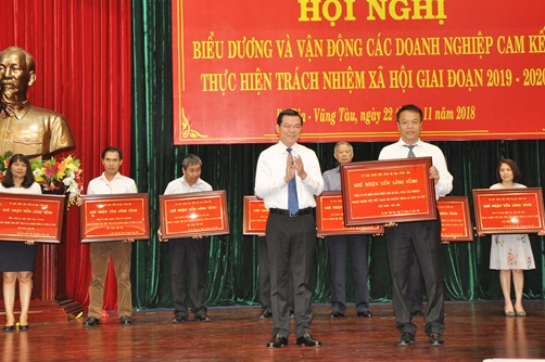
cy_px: 152
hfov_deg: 32.9
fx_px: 923
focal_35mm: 61
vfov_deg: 22.2
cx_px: 281
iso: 1000
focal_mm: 34
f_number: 4.5
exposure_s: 1/30
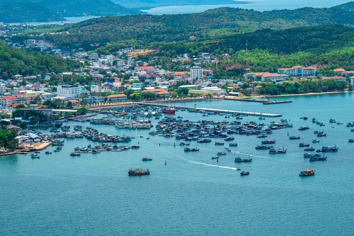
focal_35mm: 144
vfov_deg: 9.5
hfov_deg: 14.2
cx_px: 202
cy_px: 94
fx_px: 1416
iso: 100
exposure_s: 1/640
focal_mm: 105
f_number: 9
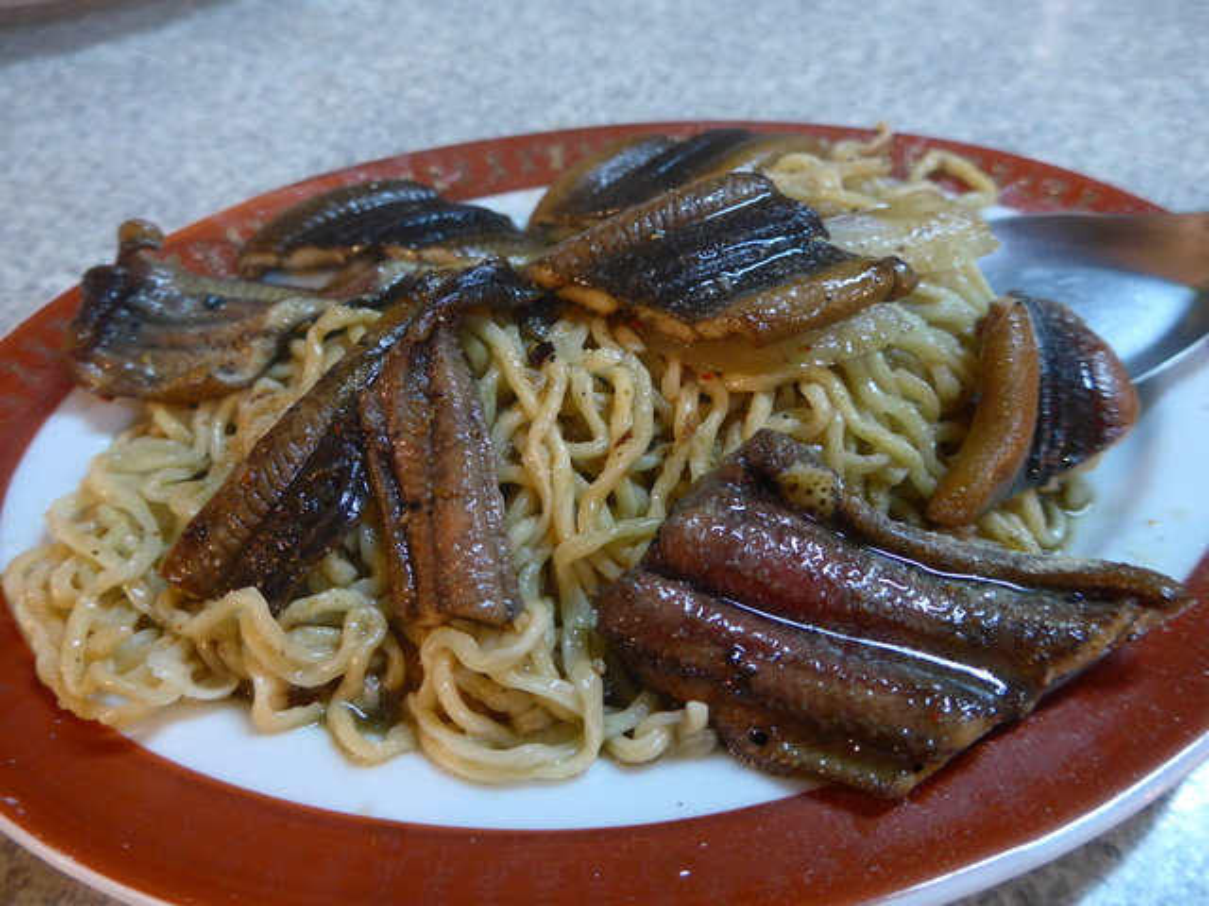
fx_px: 1013
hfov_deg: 61.7
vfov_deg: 48.2
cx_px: 604
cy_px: 453
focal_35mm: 29
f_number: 2
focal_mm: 6
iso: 400
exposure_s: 1/30
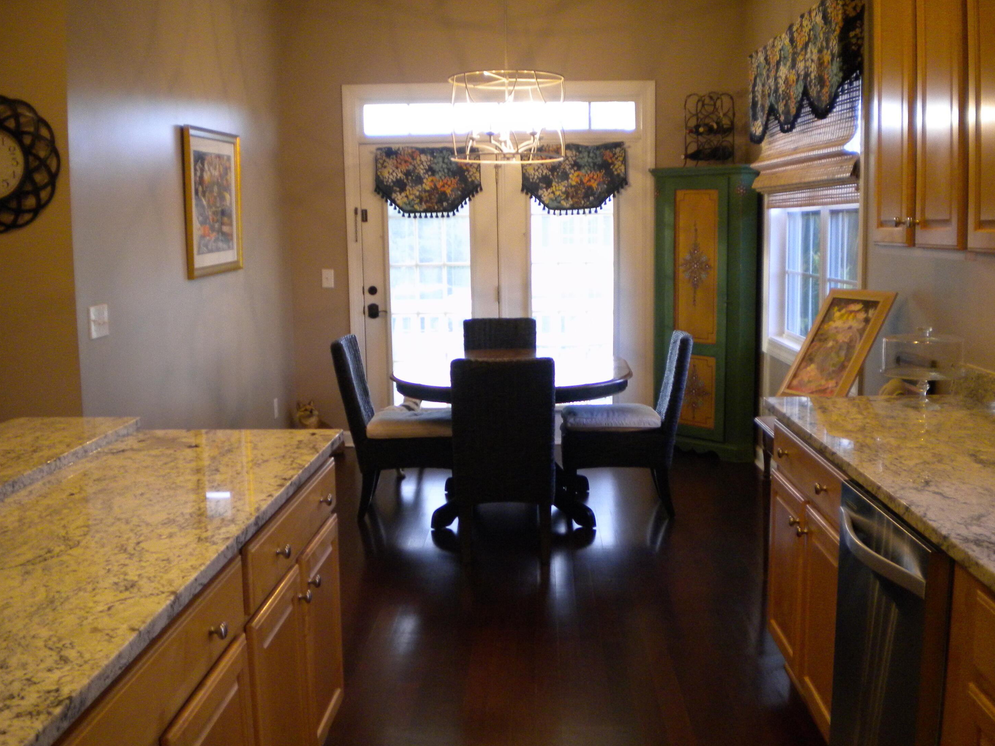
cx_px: 508
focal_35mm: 36
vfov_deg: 39.7
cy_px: 383
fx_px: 1035
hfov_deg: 51.3
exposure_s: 1/55
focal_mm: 6.3
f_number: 3.1
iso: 340
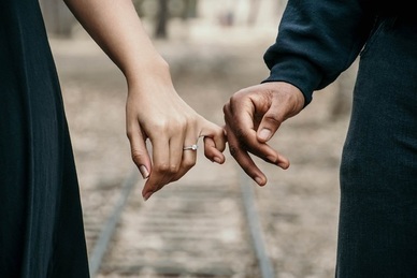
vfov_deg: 4.6
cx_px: 208
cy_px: 139
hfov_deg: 6.9
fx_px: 3476
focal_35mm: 300
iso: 400
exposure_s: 1/200
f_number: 8
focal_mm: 200
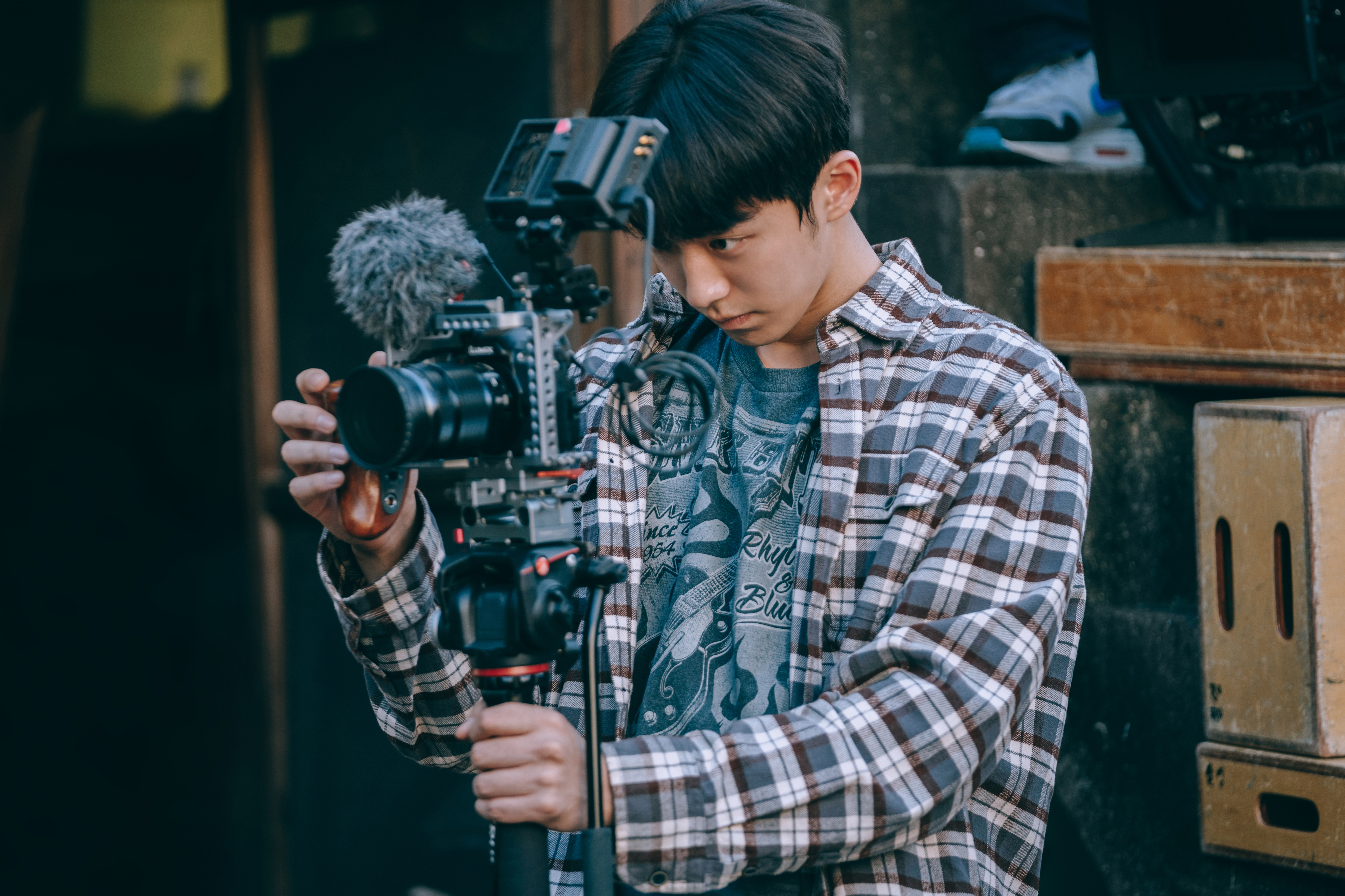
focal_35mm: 164
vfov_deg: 8.4
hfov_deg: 12.5
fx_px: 6127
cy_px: 448
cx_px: 672
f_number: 2.8
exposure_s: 1/400
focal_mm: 164
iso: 250
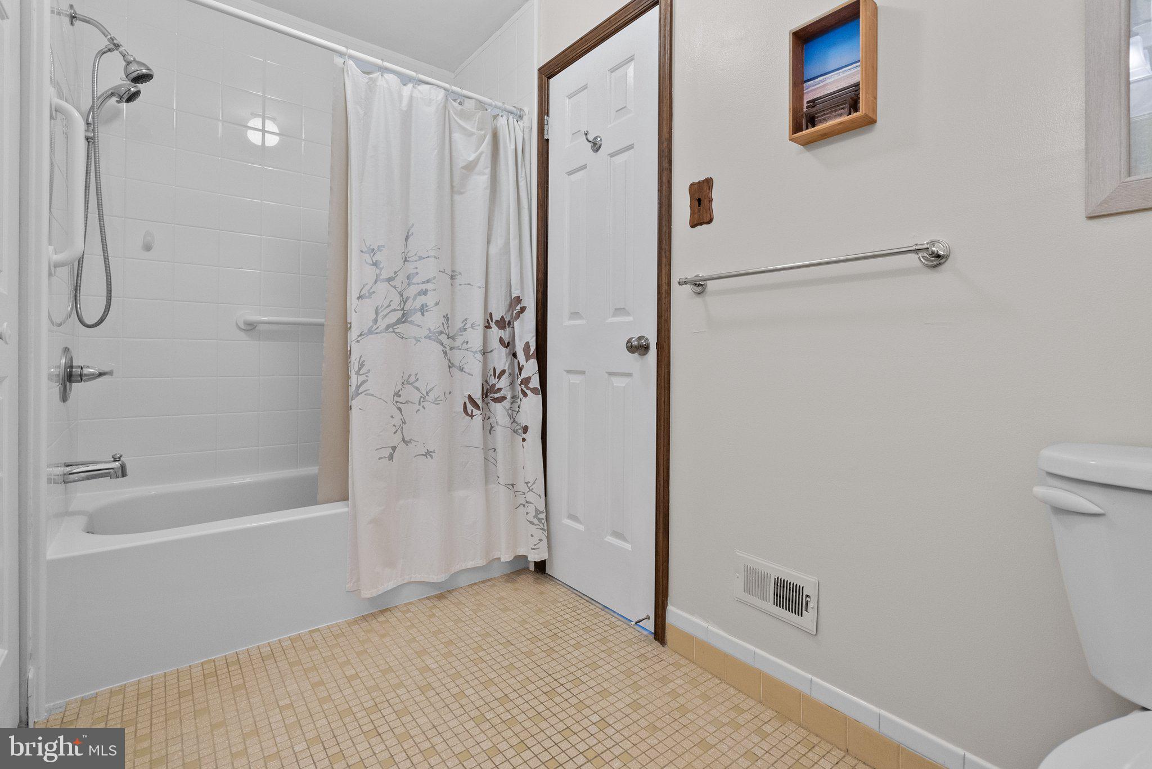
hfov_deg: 96.7
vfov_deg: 73.8
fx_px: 512
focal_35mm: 16
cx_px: 576
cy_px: 384
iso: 2500
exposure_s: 1/8
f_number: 8
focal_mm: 16
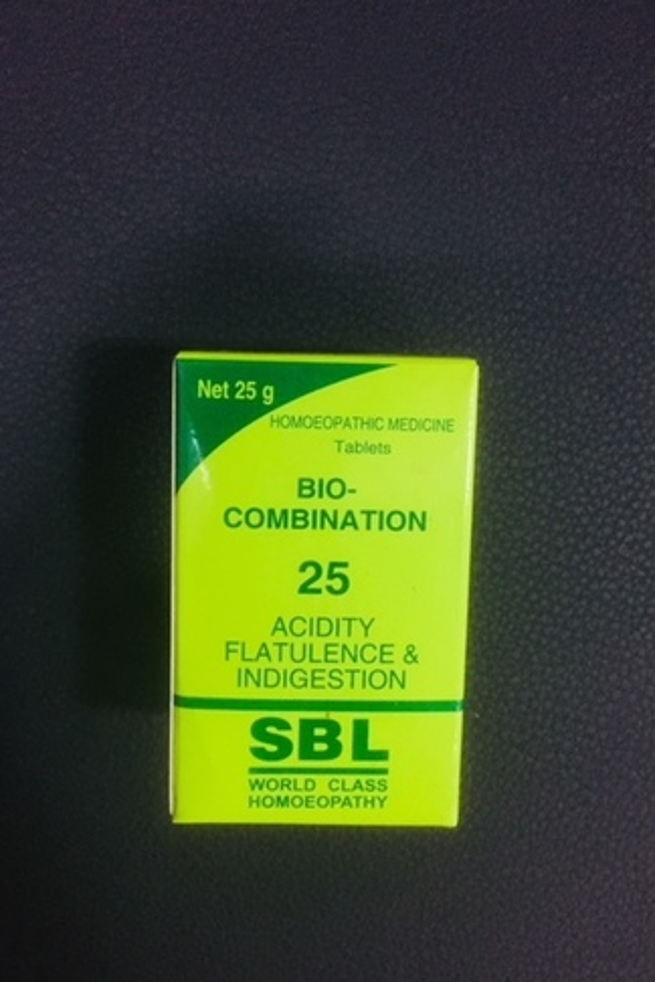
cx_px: 347
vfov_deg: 60.3
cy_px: 497
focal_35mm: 31
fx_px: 846
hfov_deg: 42.3
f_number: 2.2
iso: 125
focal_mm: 4.15
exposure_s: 1/33
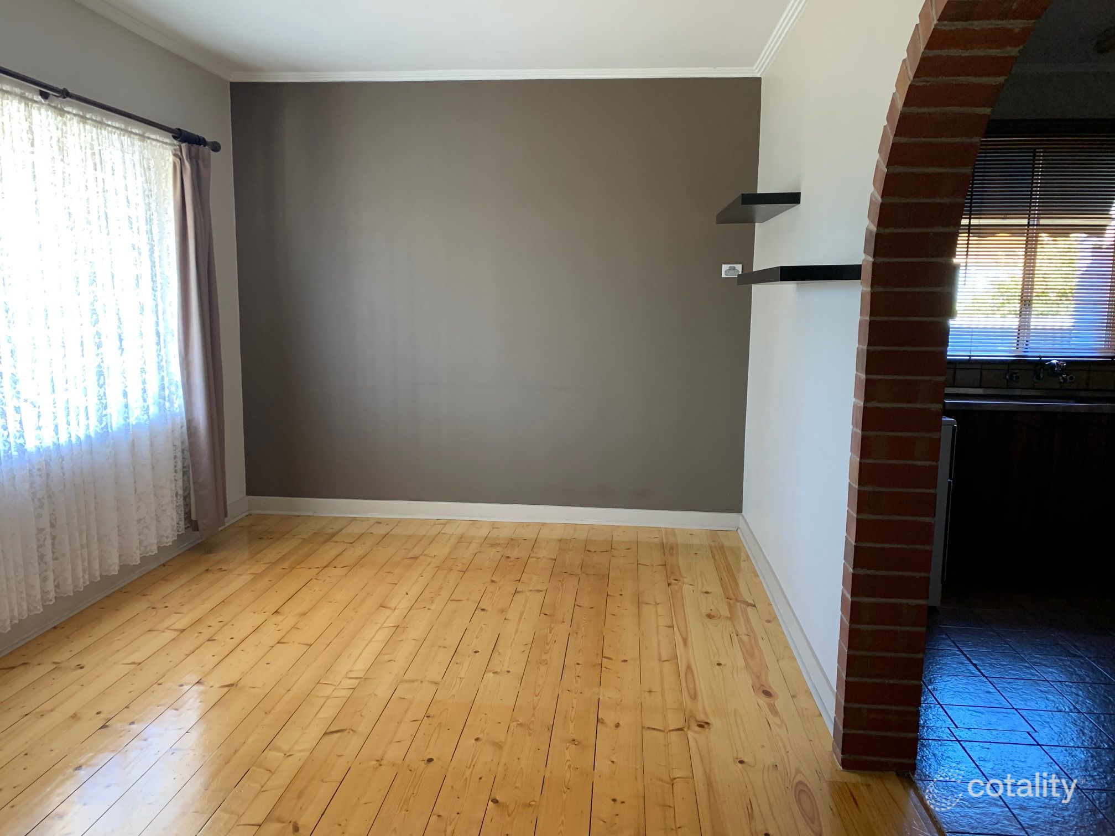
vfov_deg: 53.1
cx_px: 558
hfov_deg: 67.3
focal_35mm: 26
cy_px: 418
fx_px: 837
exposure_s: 1/60
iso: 160
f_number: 1.8
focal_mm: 4.25
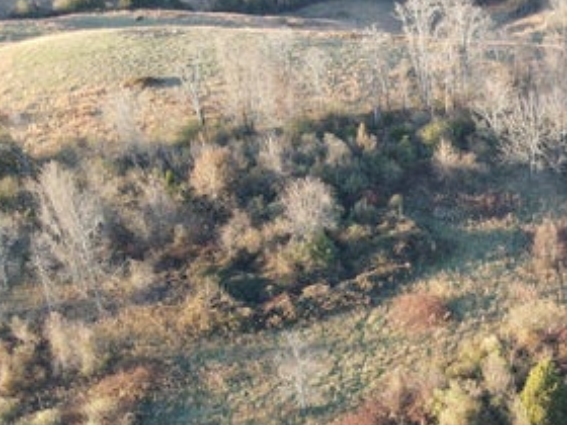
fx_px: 1196
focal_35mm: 73
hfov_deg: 25.0
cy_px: 518
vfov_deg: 19.0
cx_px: 609
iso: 100
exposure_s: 1/30
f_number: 2.8
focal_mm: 4.5
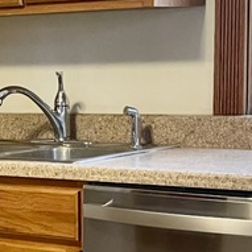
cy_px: 214
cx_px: -29
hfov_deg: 13.2
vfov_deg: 13.3
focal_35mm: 130
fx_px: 1071
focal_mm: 4.2
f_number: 1.6
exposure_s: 1/60
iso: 125
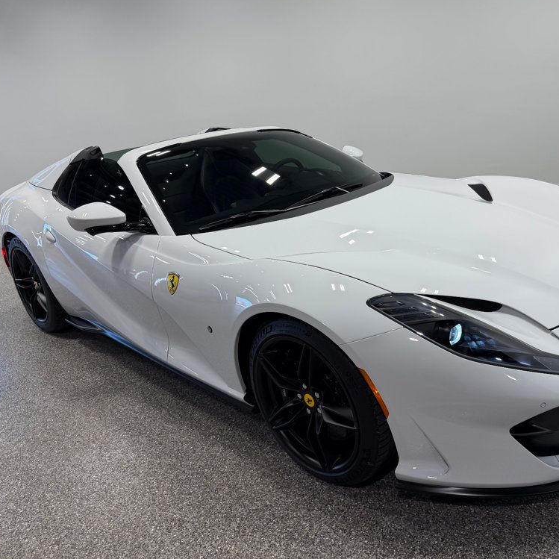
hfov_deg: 55.2
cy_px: 278
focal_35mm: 29
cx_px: 336
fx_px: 530
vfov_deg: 55.6
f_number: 1.78
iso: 80
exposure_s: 1/450
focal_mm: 6.76
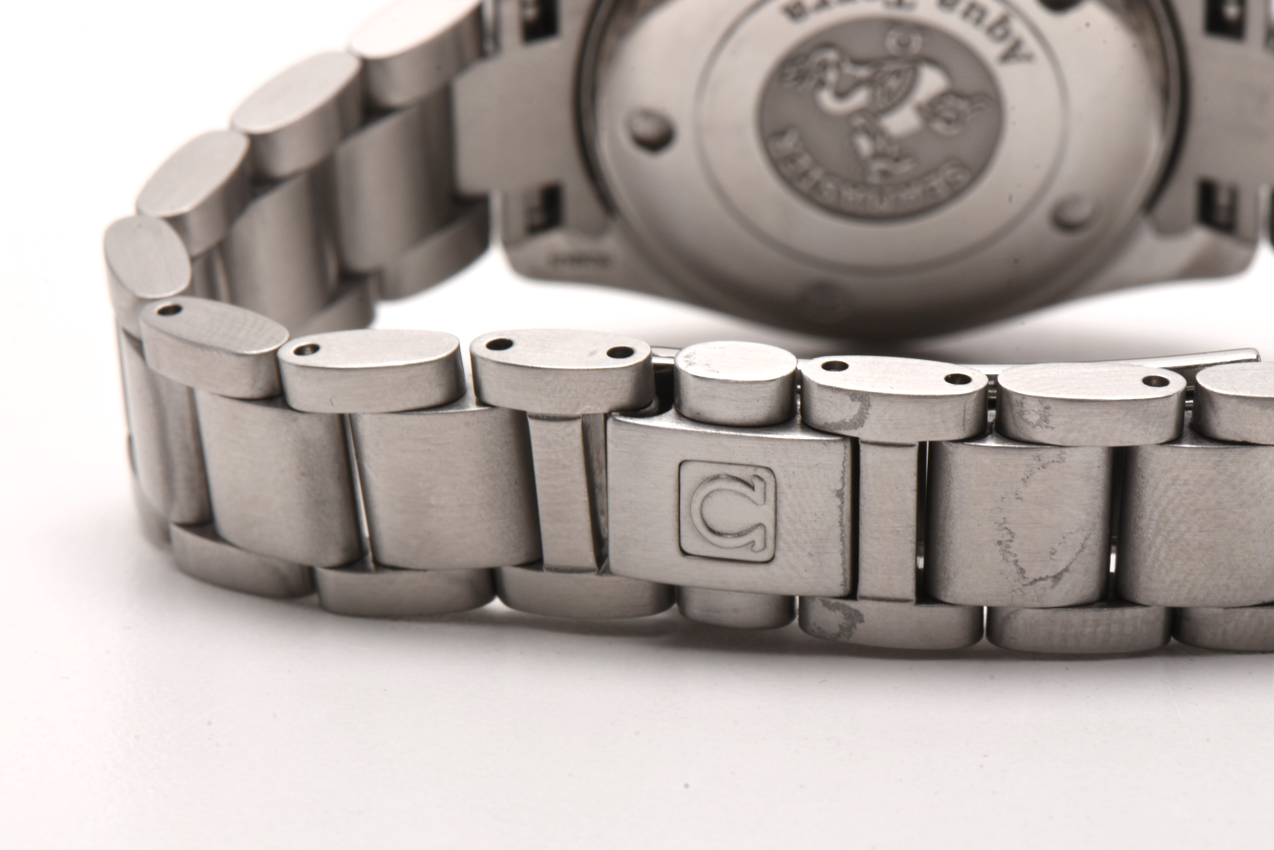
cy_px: 425
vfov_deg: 10.8
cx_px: 637
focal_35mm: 128
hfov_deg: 16.1
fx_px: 4512
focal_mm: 85
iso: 100
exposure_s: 1/100
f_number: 25
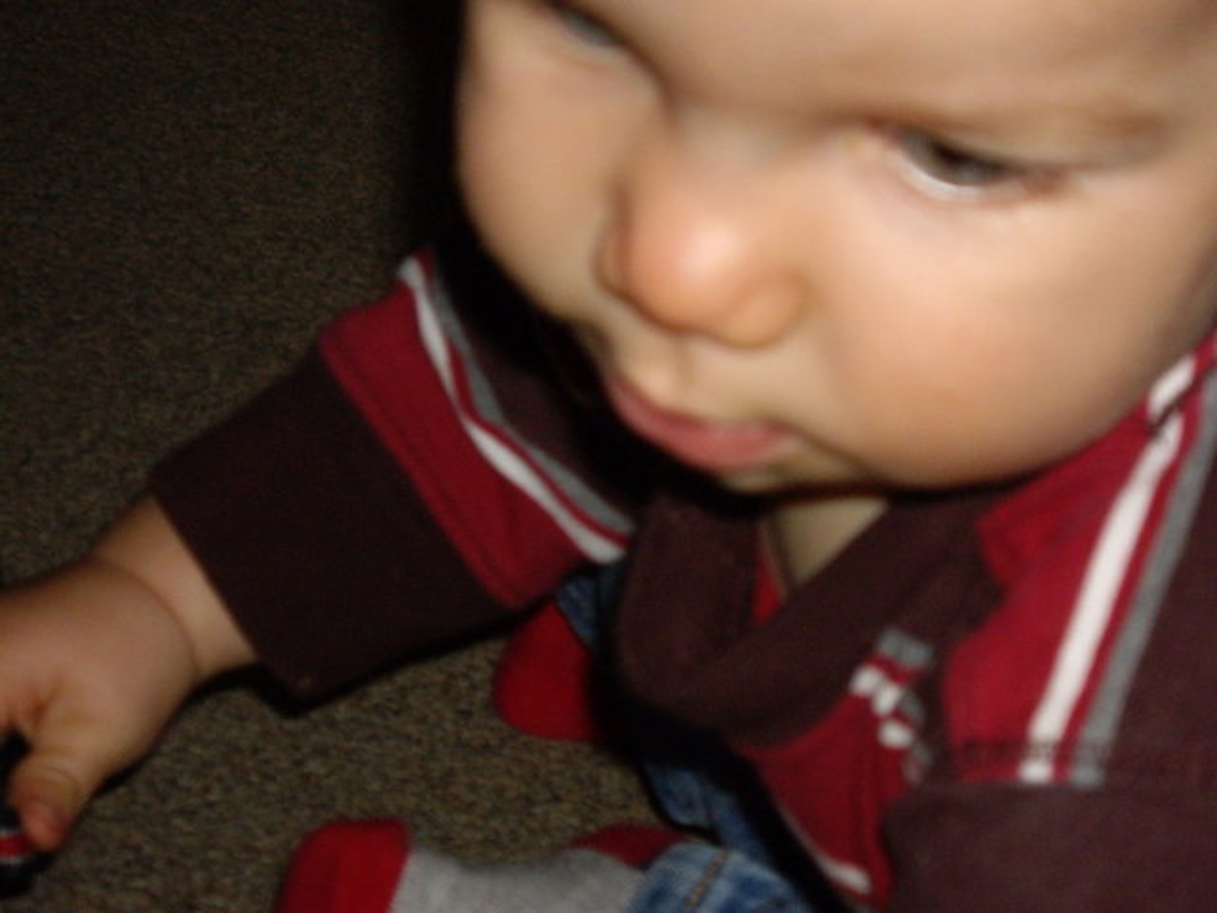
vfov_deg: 13.0
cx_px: 608
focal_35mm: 114
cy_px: 456
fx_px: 4008
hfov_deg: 17.3
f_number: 5.2
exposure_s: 1/125
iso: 200
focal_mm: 18.6
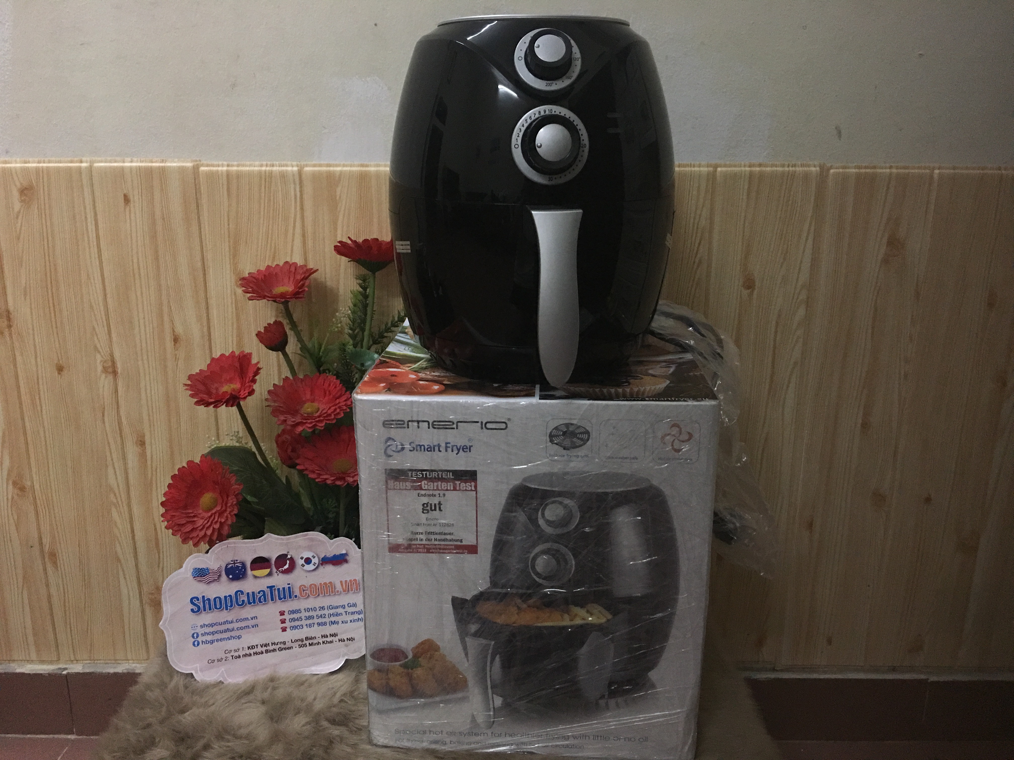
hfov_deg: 61.7
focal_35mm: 29
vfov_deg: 48.2
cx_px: 507
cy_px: 380
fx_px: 849
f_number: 2.2
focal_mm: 4.15
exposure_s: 1/17
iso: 100
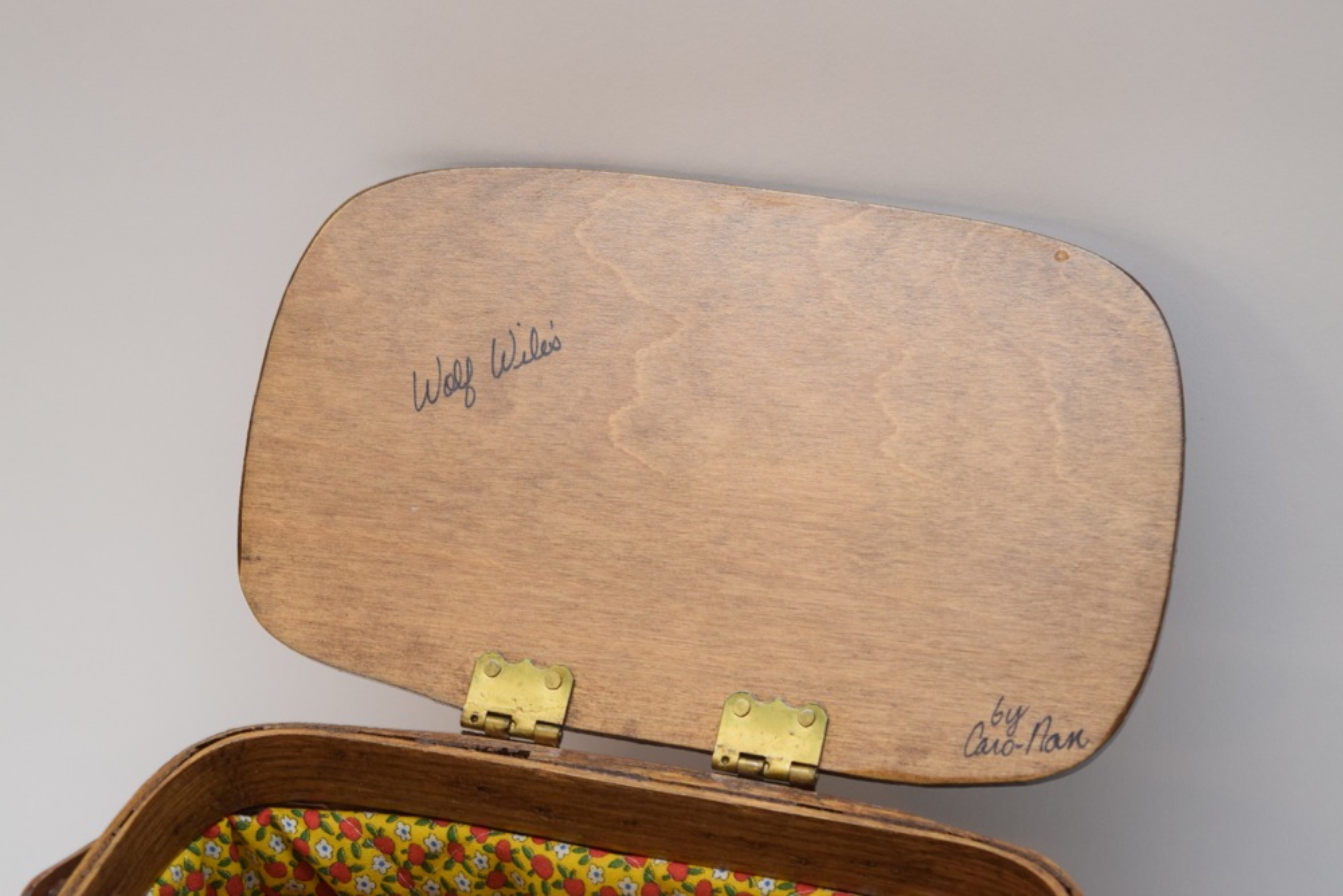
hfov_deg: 24.6
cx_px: 672
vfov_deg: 16.6
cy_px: 448
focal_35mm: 82
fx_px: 3078
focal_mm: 55
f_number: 5.6
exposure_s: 1/60
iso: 900
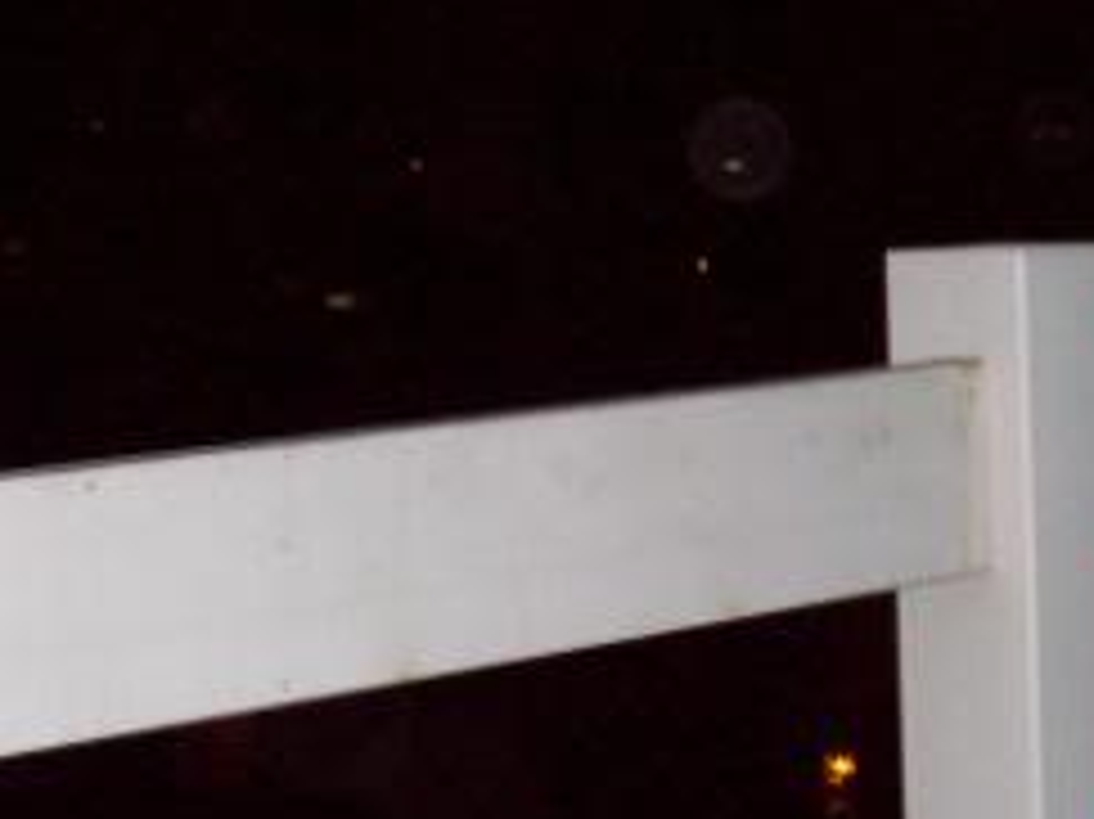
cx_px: 1004
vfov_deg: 12.1
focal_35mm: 122
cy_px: 482
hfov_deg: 15.9
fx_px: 3854
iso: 160
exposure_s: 1/45
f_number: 2.8
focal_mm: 6.2
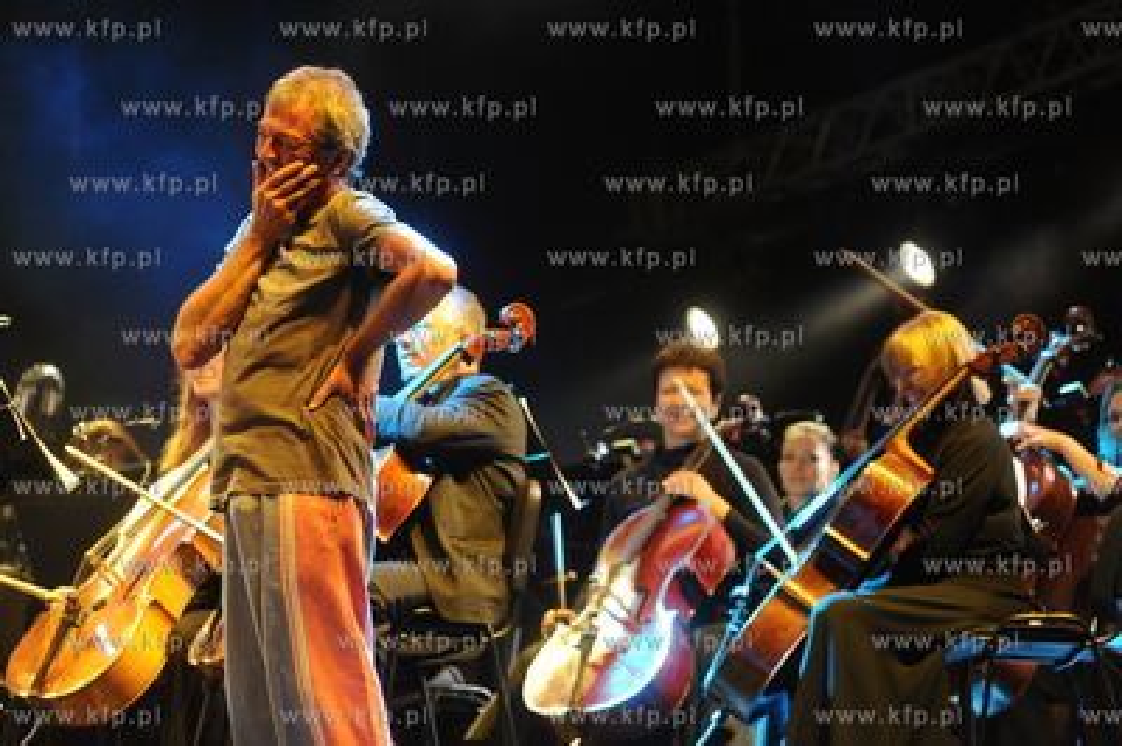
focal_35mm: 170
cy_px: 373
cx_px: 561
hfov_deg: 12.1
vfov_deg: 8.1
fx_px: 5294
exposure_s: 1/125
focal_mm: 170
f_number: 5
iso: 1600
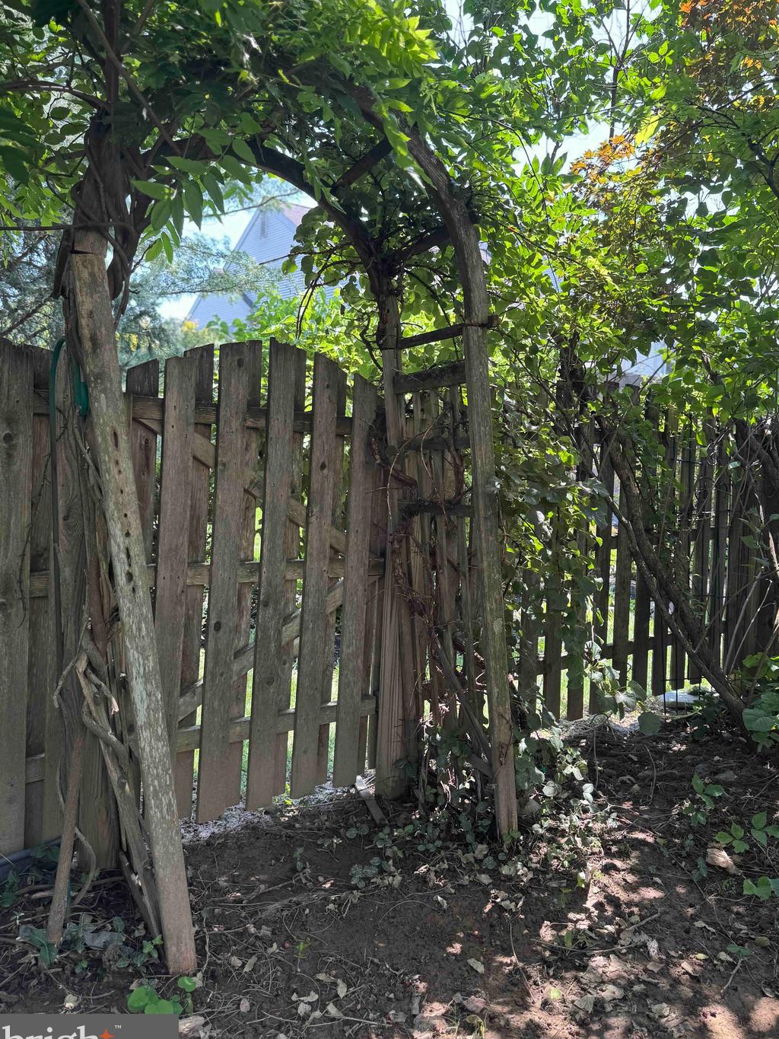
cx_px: 427
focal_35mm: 27
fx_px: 810
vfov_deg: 65.3
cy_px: 492
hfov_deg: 51.3
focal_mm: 6.76
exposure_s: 1/194
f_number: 1.78
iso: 80
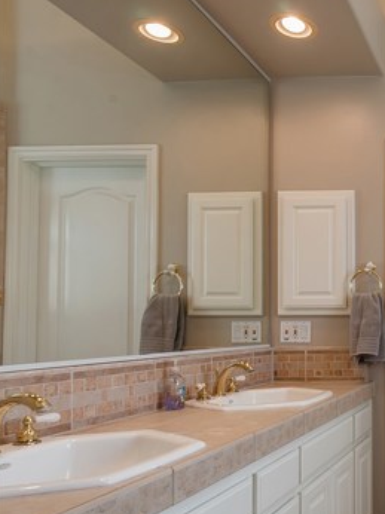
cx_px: 471
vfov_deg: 56.5
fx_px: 475
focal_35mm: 32
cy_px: 304
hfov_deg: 34.5
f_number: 14
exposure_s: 1/13
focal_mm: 12
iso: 200
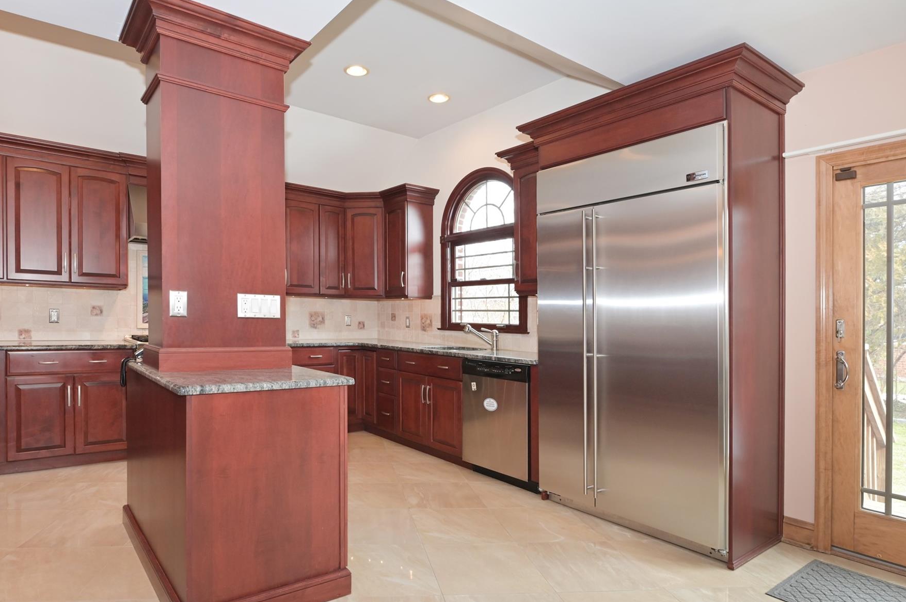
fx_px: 528
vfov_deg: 59.4
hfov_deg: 80.8
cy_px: 301
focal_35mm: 21
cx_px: 388
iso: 1250
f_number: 9
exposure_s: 1/80
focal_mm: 18
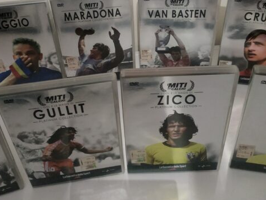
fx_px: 200
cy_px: 99
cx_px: 138
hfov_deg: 67.3
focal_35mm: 26
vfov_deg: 53.1
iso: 1600
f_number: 1.9
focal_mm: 3.94
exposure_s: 1/17
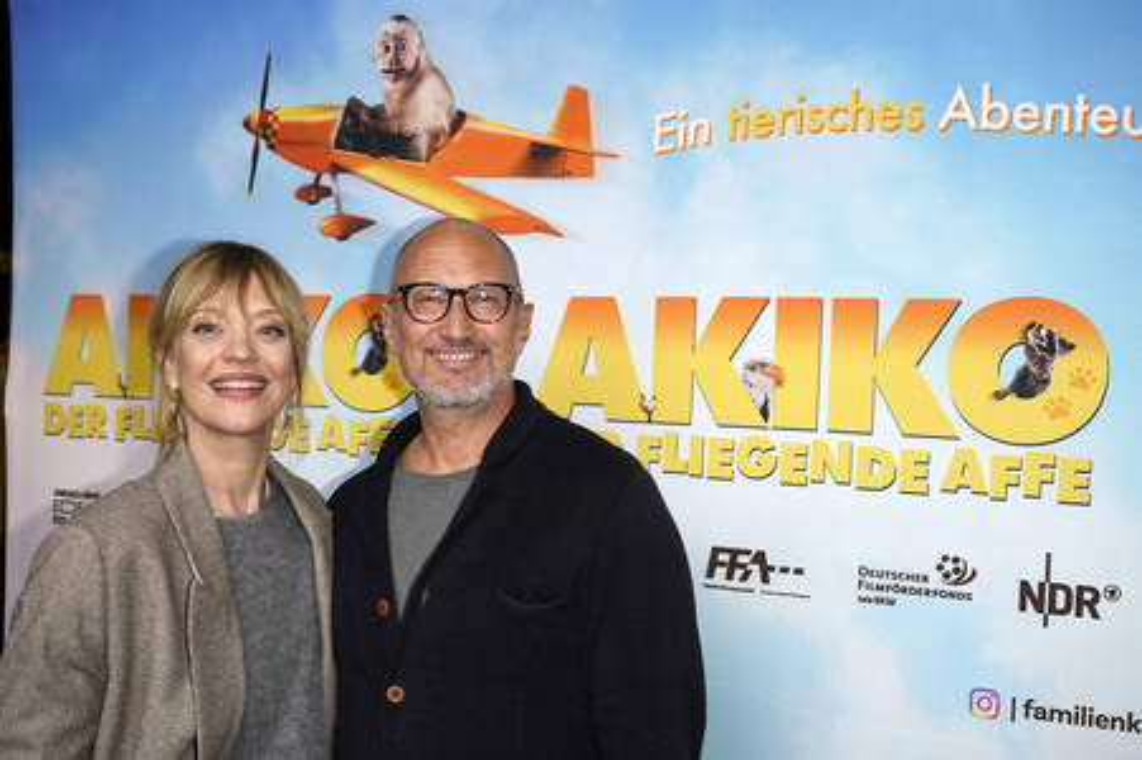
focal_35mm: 43
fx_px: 1363
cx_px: 571
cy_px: 380
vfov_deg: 31.1
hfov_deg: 45.5
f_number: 5.6
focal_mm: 43
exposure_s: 1/200
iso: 640
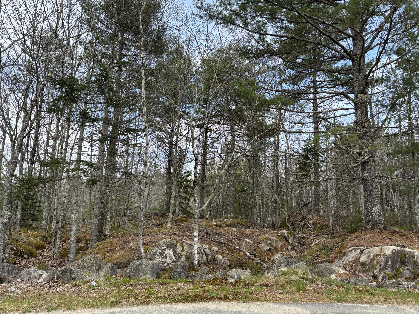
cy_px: 151
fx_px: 339
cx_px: 201
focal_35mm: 28
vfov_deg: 49.7
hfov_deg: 63.4
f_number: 1.6
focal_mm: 5.96
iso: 50
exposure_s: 1/1037
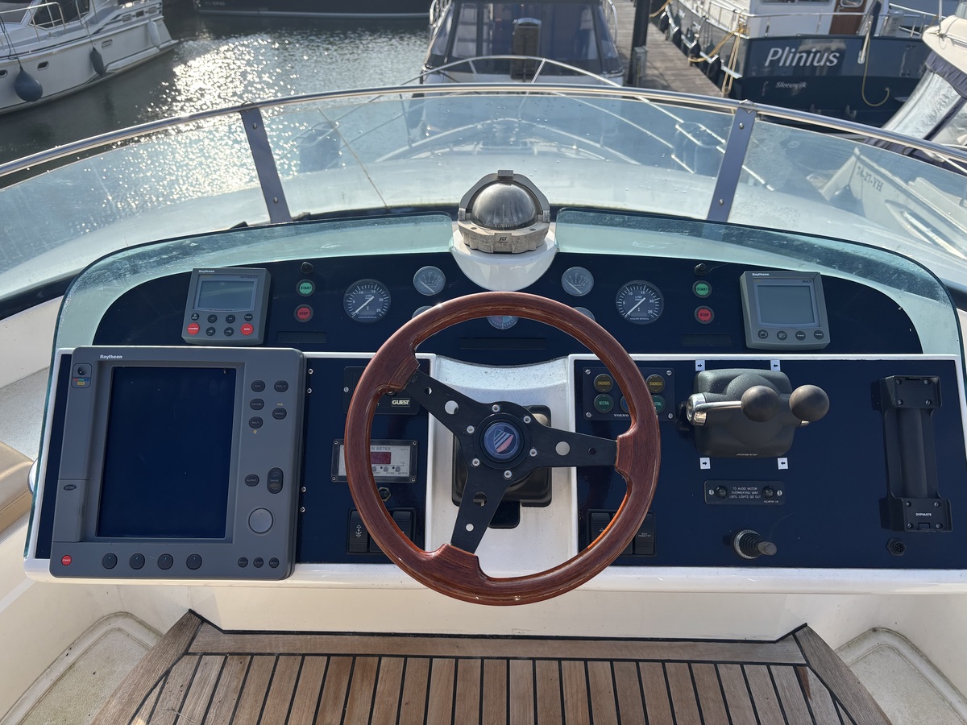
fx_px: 726
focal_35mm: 26
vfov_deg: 53.1
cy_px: 362
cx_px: 484
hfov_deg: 67.3
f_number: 1.6
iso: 50
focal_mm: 5.96
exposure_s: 1/2151
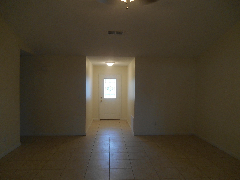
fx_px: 180
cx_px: 120
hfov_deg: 67.3
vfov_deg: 53.1
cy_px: 90
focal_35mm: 26
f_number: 3.4
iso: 160
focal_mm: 4.7
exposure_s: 1/30
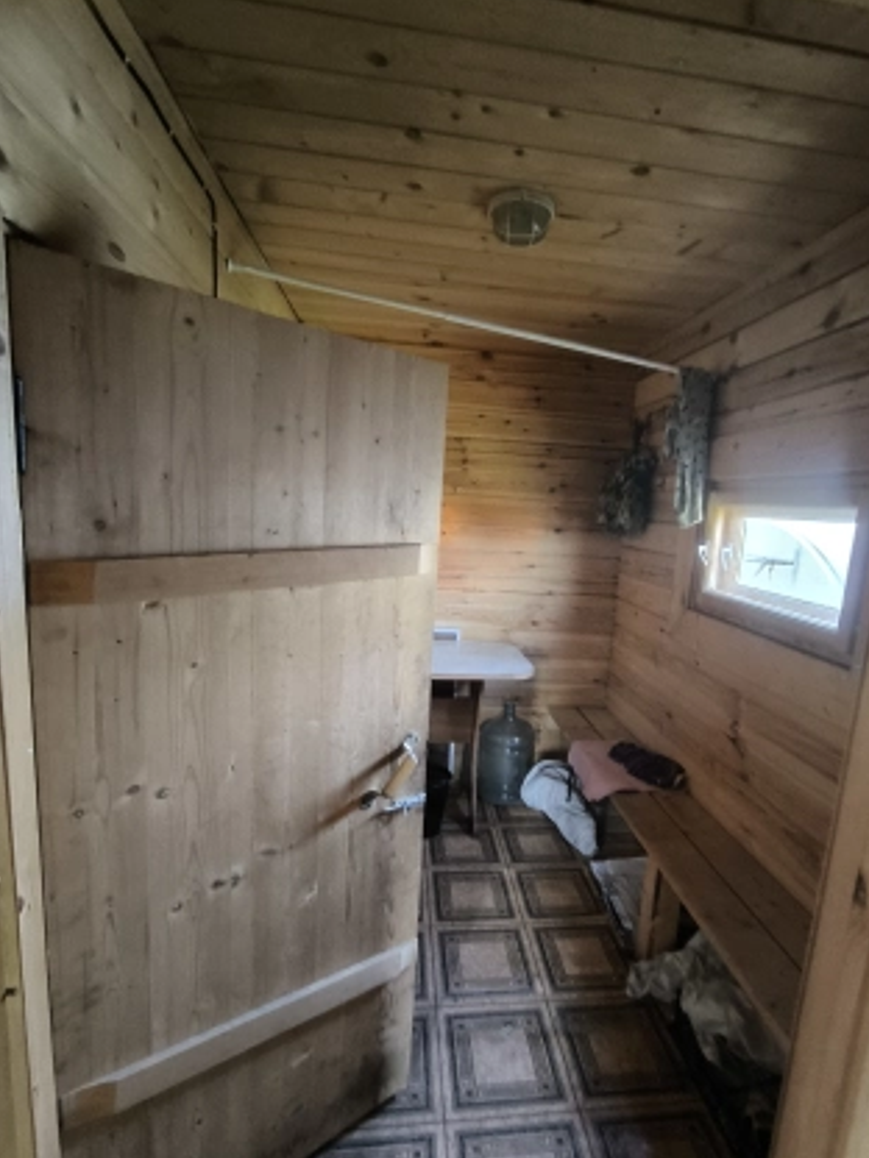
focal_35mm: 18
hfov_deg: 71.4
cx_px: 480
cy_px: 612
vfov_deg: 87.7
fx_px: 602
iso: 500
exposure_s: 1/25
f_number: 2.2
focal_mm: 1.65
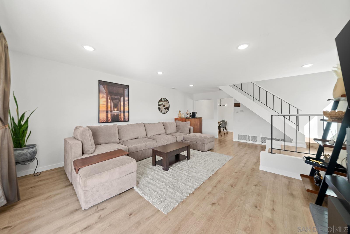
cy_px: 117
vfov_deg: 90.1
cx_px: 175
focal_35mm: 12
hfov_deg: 112.6
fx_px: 117
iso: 250
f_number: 6.3
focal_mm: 12
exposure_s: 1/4
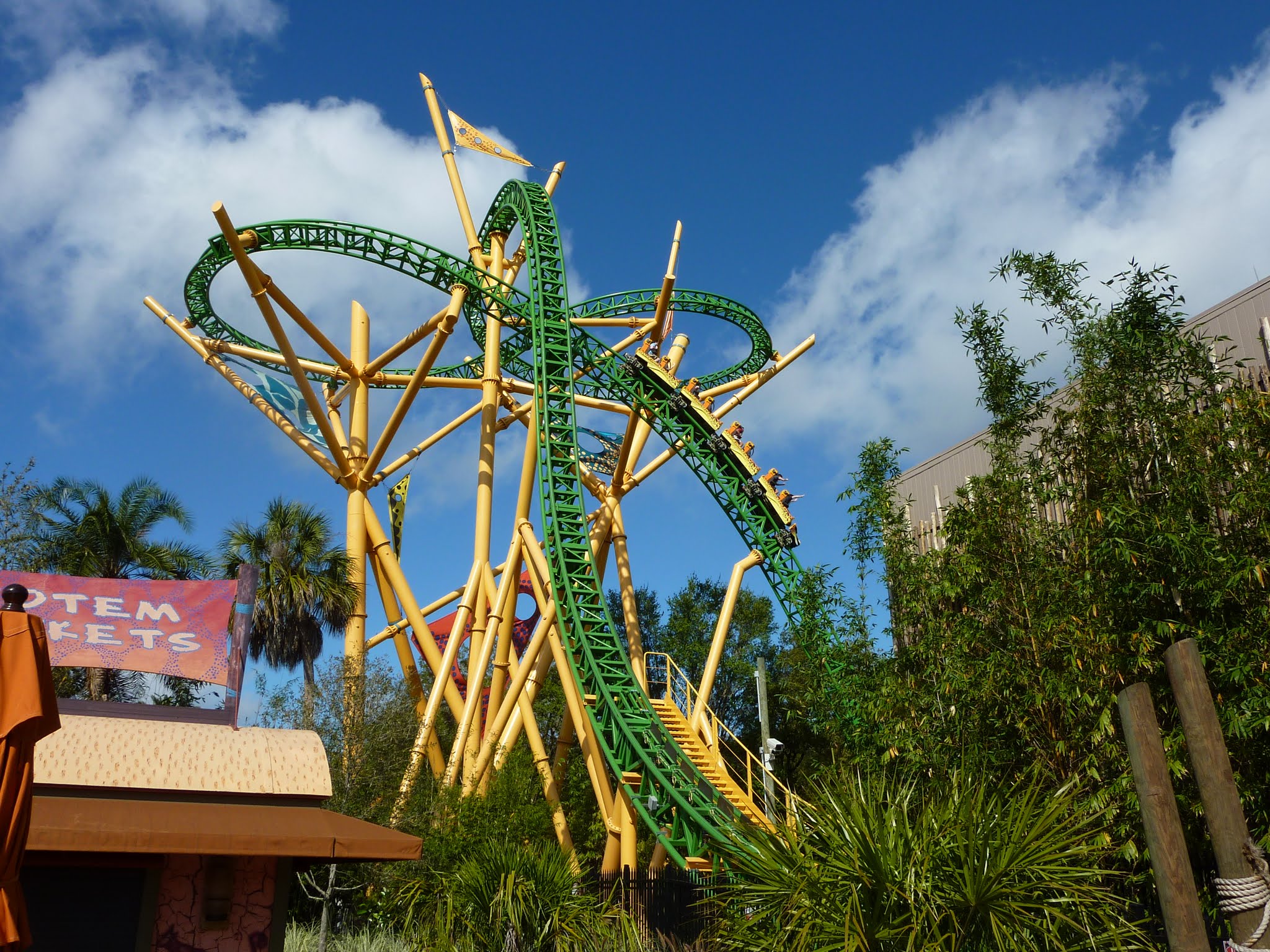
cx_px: 635
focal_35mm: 30
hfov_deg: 60.0
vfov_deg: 46.8
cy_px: 476
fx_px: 1101
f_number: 5.6
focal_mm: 5
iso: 80
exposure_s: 1/640
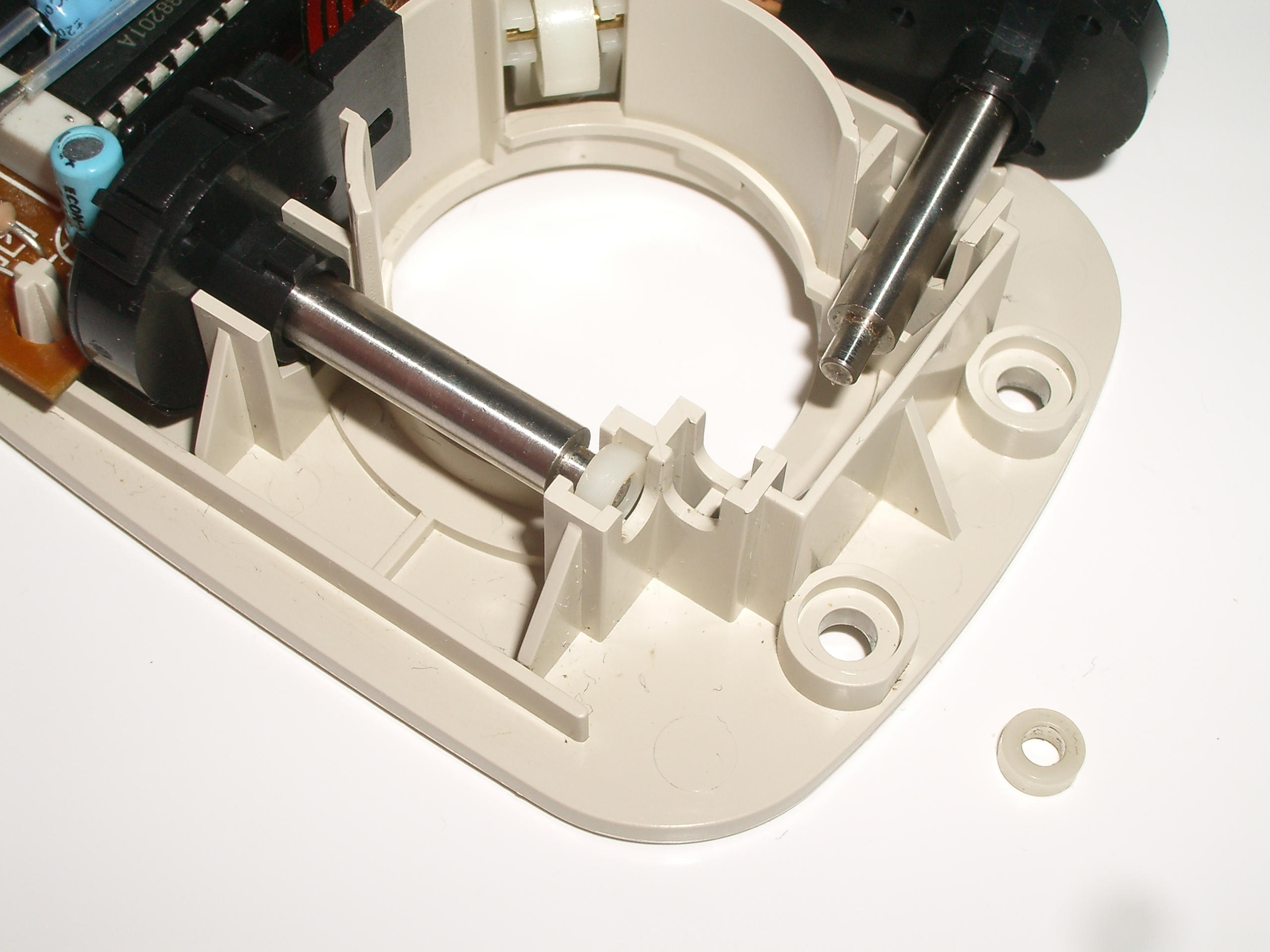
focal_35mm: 62
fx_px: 2275
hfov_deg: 31.2
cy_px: 476
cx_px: 635
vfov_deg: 23.7
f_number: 5.6
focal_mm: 10.2
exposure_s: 1/60
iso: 80
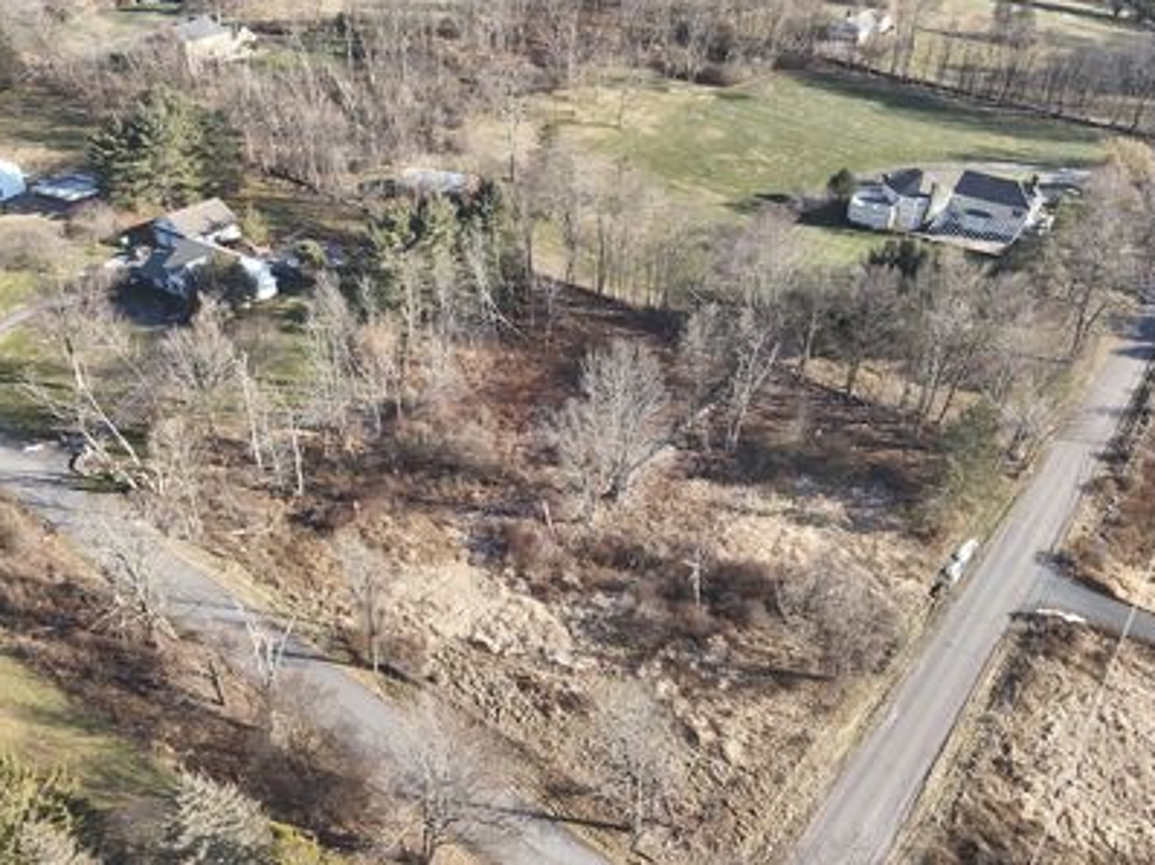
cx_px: 570
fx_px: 867
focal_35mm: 26
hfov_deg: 67.3
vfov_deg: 53.0
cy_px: 454
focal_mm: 4.4
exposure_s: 1/400
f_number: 2.8
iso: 150
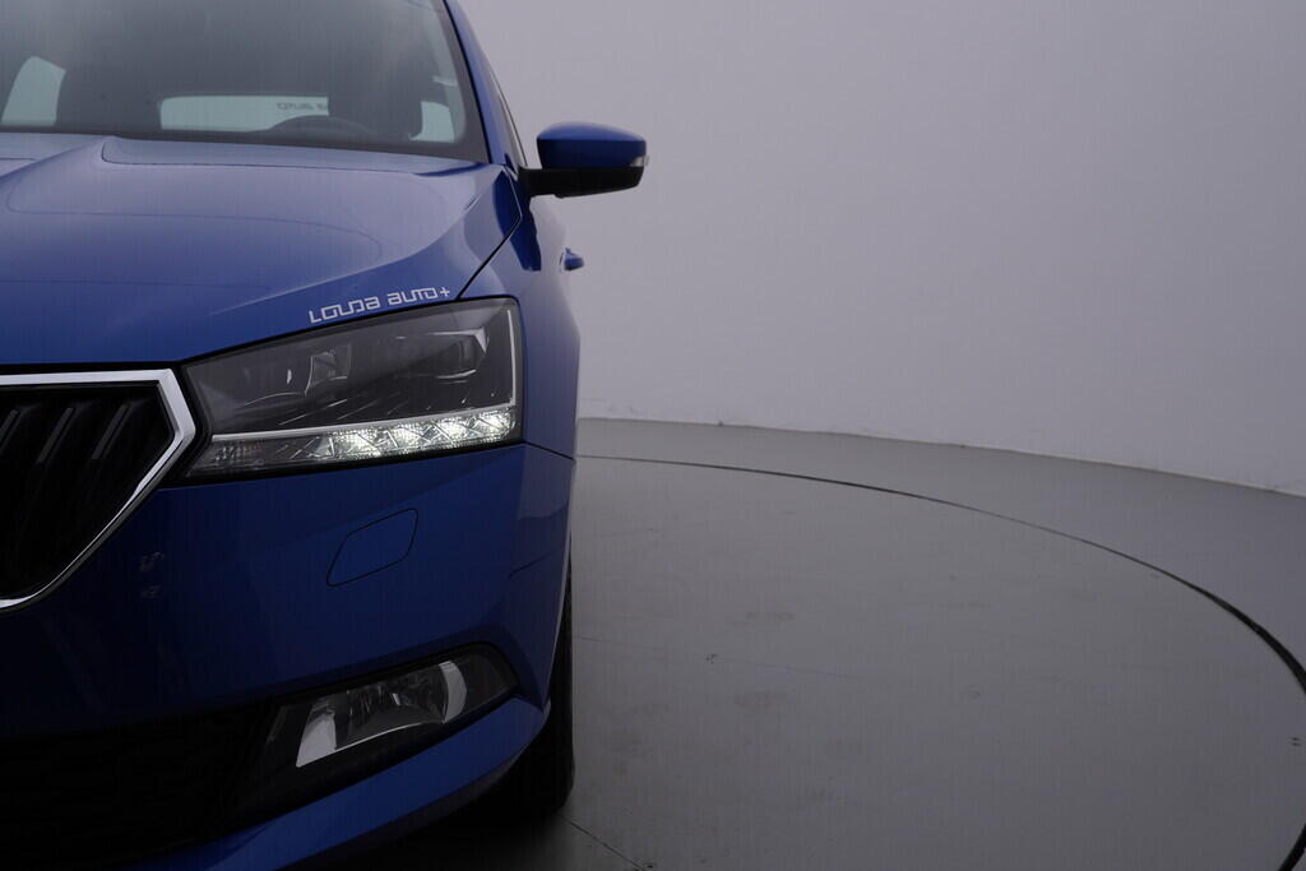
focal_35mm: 36
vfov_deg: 36.9
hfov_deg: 53.1
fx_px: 1306
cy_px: 436
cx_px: 653
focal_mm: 24
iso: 125
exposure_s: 1/160
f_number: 5.6
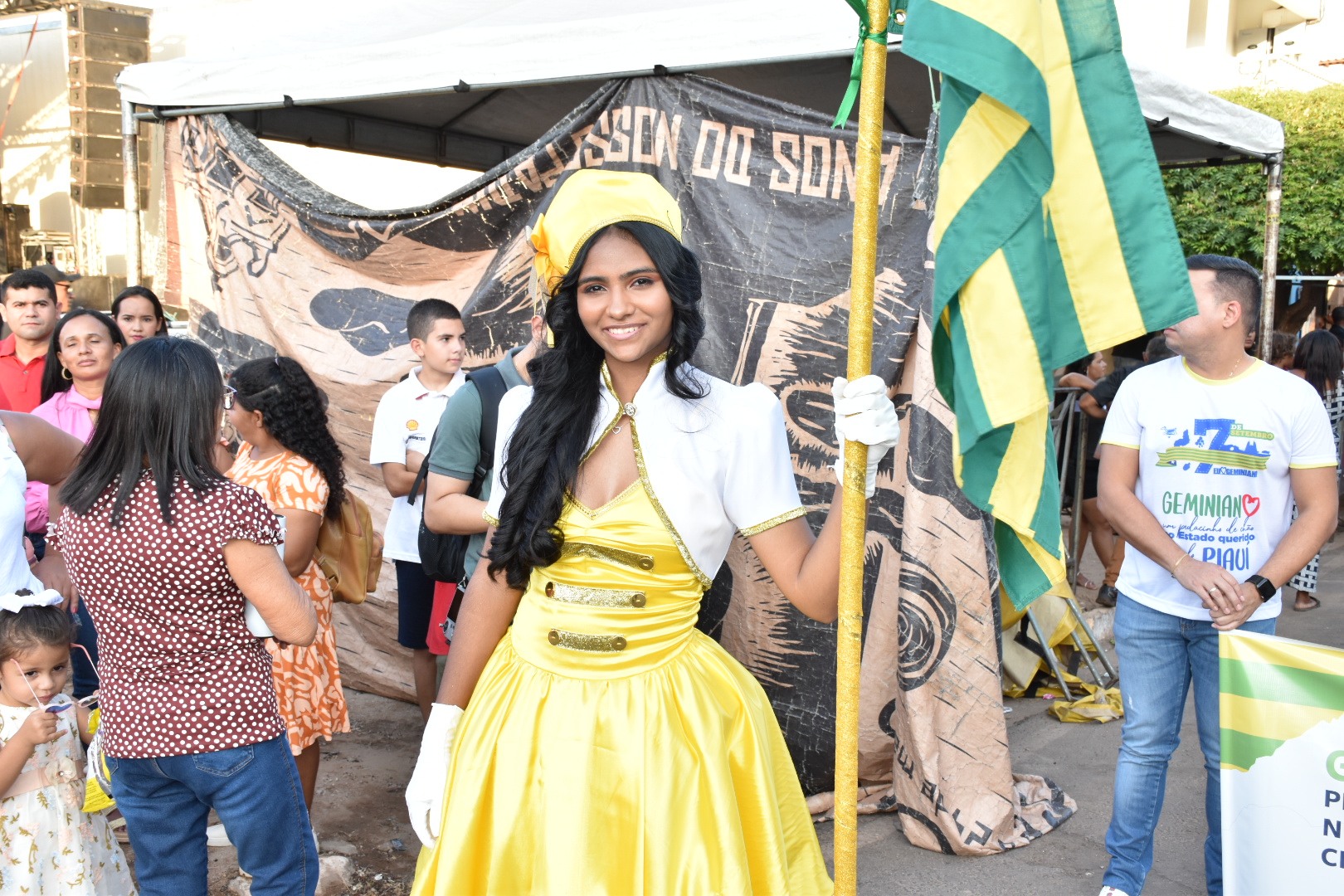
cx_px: 672
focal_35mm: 39
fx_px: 1456
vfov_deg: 34.2
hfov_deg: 49.6
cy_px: 448
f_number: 7.1
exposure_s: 1/100
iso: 400
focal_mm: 26
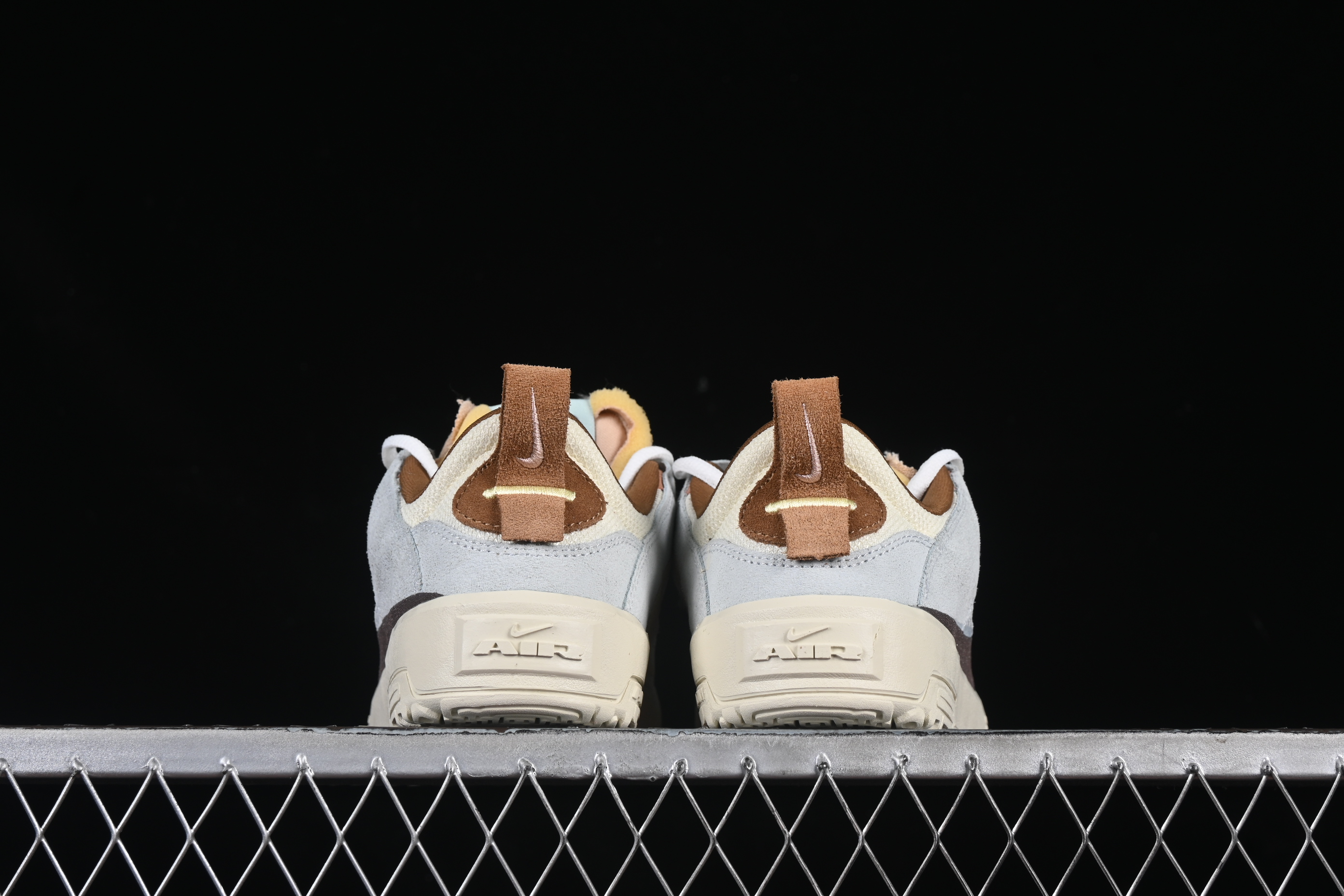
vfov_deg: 18.2
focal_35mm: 75
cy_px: 448
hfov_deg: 27.0
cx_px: 672
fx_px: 2800
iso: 160
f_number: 8
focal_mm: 50
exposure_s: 1/80
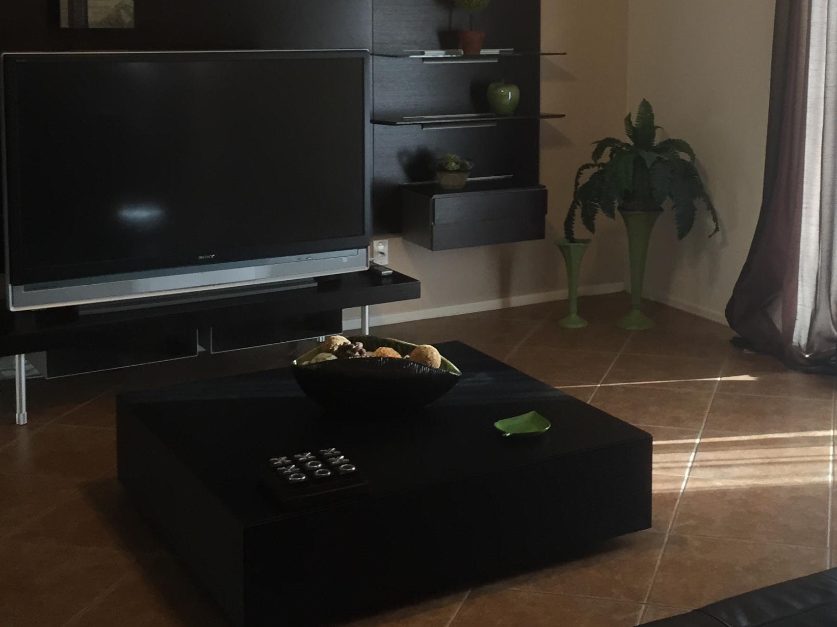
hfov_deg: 35.7
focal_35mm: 53
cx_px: 578
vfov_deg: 27.0
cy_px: 135
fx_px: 1281
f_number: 2.2
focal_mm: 4.15
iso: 80
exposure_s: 1/30
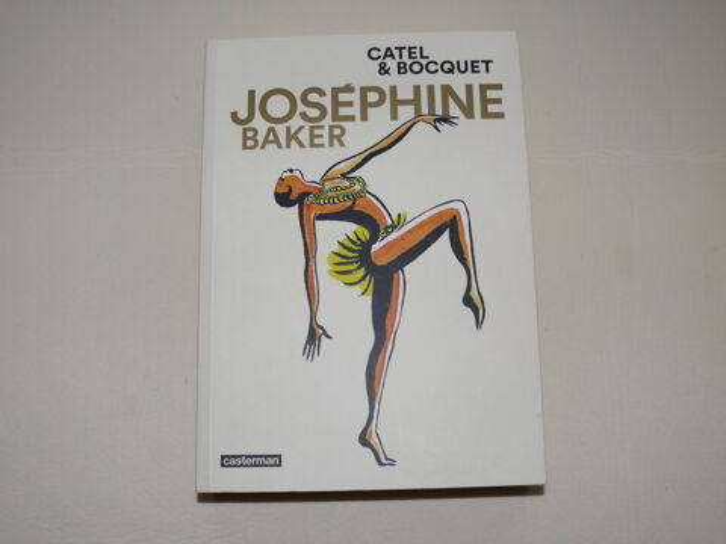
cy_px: 272
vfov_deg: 33.6
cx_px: 363
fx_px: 902
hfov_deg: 43.9
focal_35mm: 43
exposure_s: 1/30
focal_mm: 8.6
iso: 100
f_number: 2.8
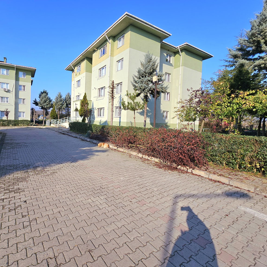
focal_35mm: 16
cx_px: 98
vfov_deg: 87.4
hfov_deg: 85.5
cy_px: 130
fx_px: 140
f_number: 2.2
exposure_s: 1/3333
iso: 50
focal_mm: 2.2
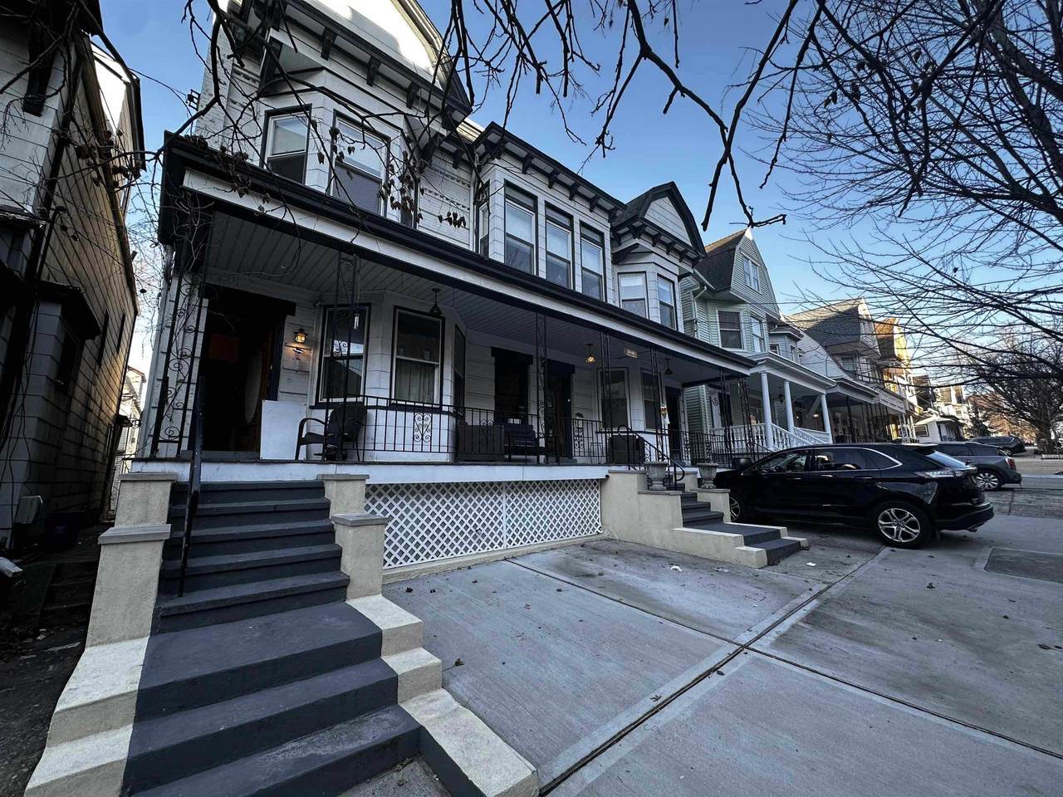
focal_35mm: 14
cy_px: 398
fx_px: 430
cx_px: 532
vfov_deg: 85.7
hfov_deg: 102.1
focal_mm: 2.22
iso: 40
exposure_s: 1/153
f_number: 2.2
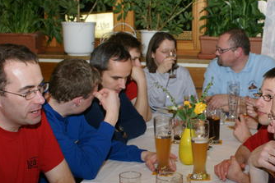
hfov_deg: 28.8
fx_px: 527
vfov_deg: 19.7
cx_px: 203
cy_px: 124
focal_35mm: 69
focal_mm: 24
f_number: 5.6
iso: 800
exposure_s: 1/80
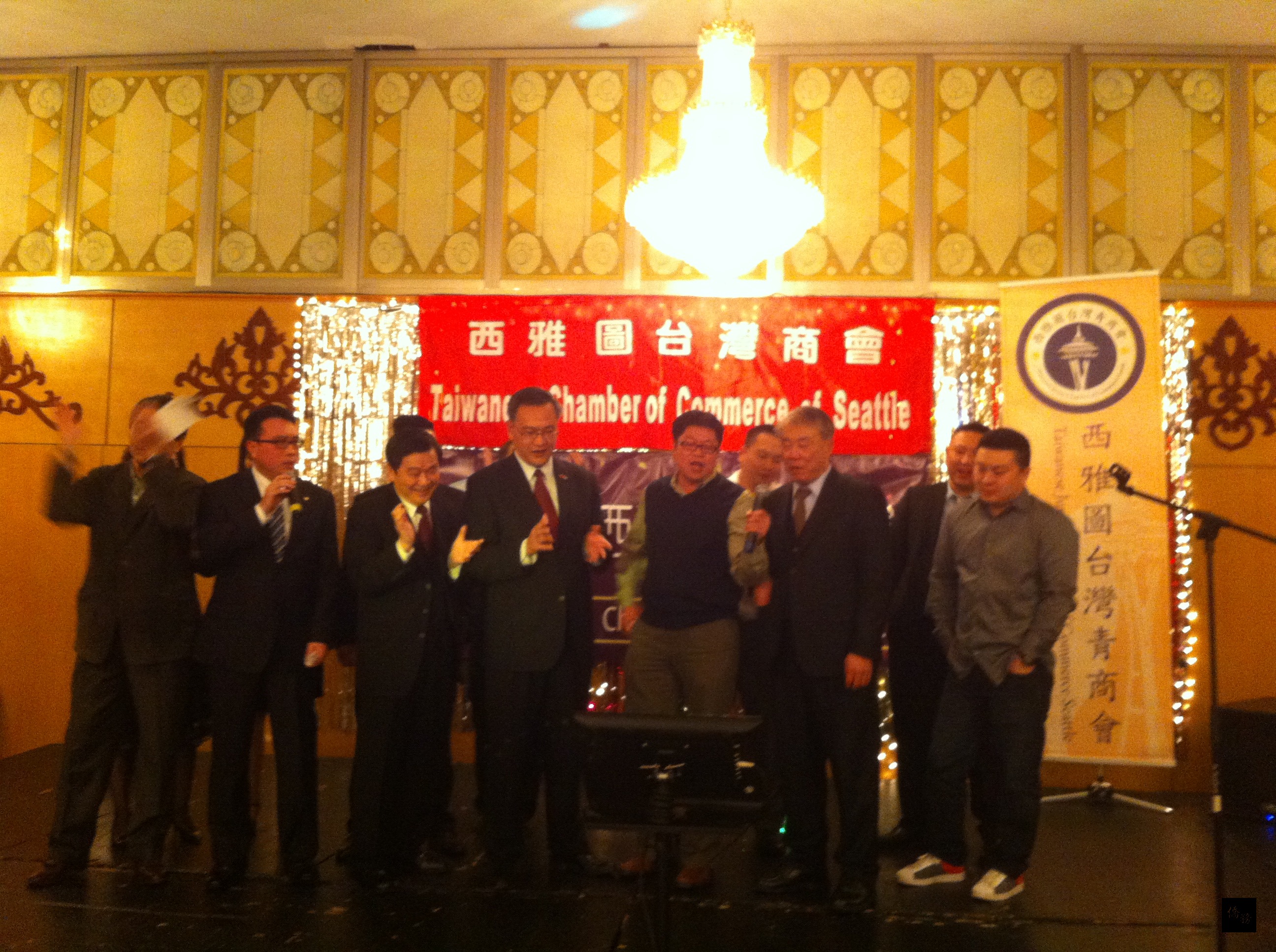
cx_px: 638
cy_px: 476
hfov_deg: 52.7
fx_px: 1288
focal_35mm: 35
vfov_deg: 40.6
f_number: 2.8
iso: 400
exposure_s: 1/15
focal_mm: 3.85
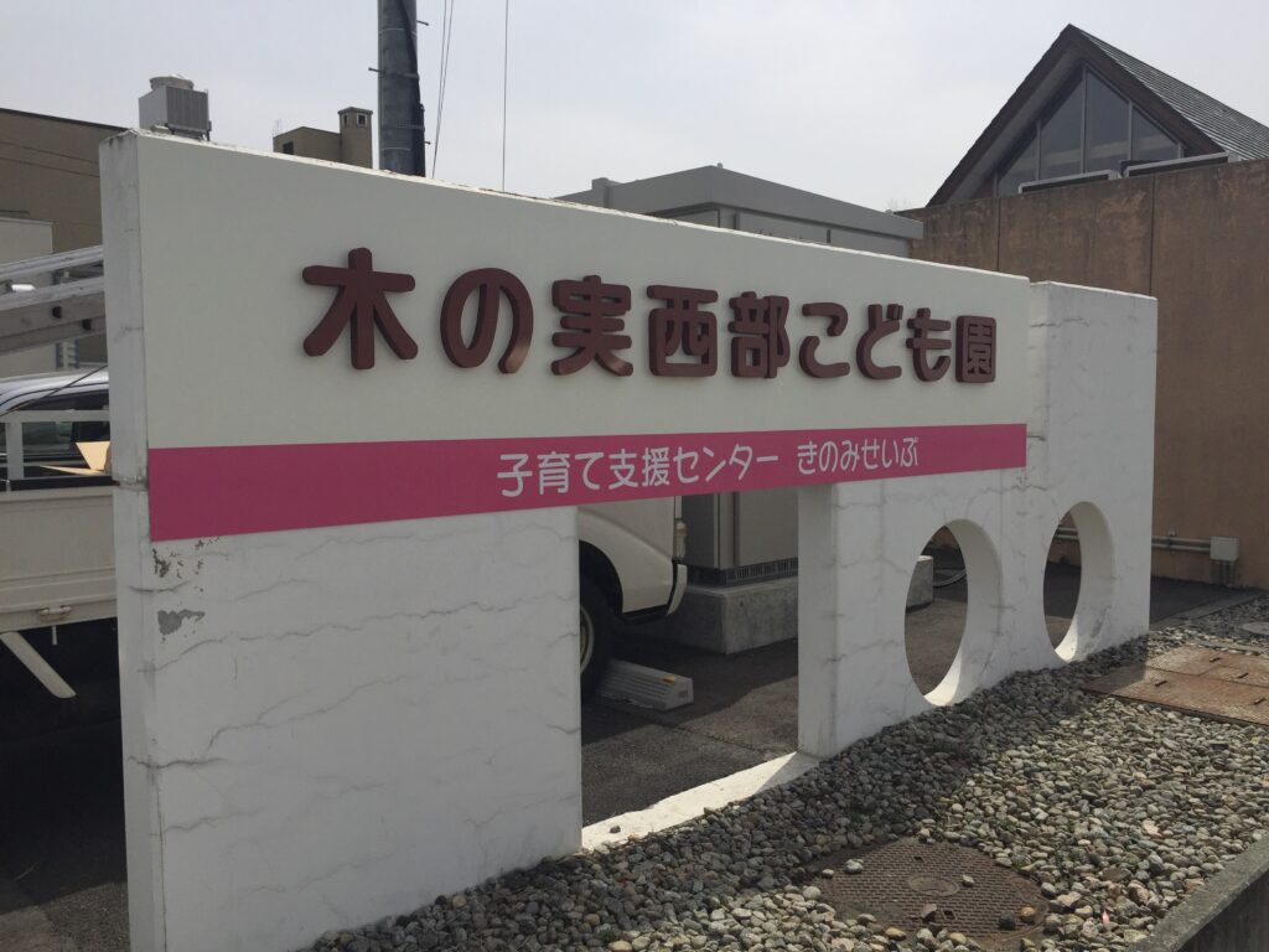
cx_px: 634
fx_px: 1063
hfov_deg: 61.7
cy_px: 476
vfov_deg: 48.2
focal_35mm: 29
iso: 32
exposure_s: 1/5650
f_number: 2.2
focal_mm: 4.15
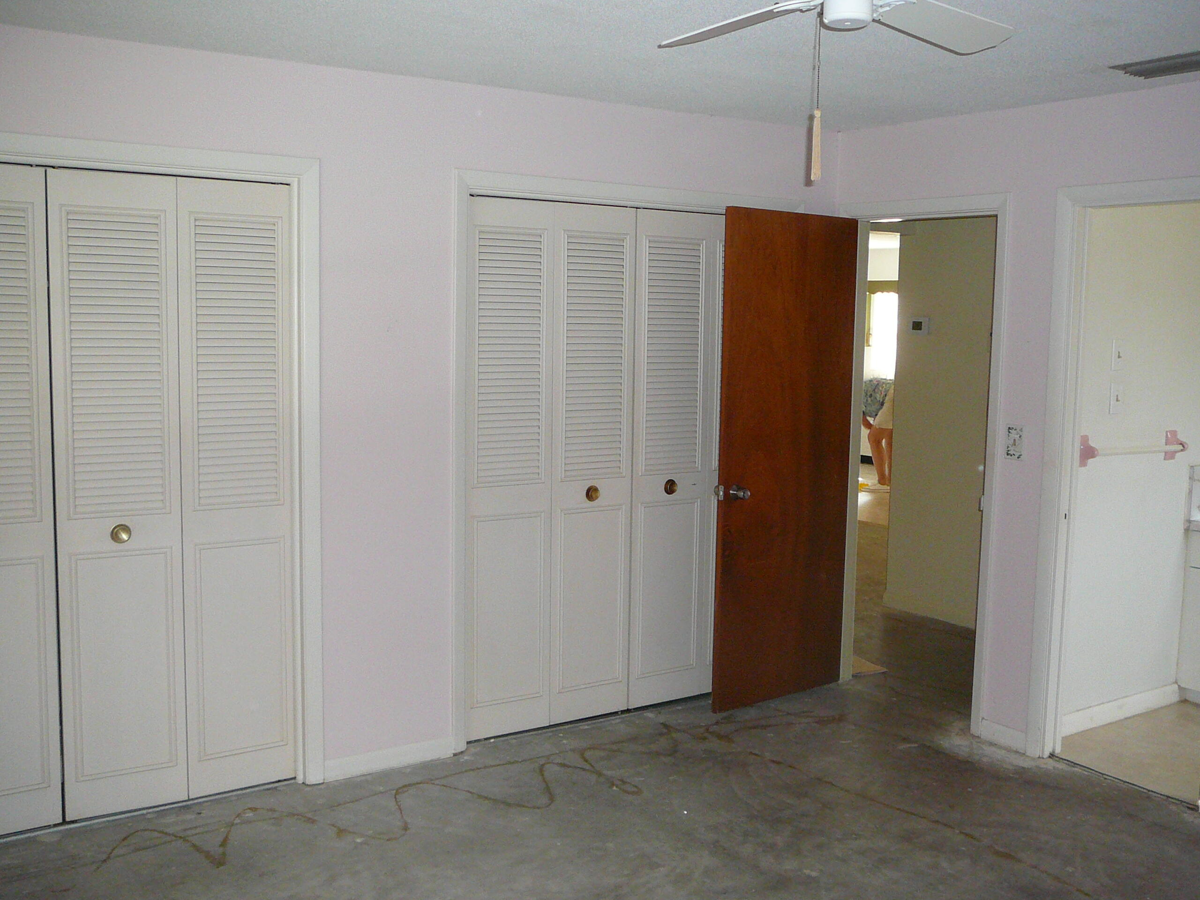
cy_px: 450
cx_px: 600
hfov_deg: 52.6
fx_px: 1213
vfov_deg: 40.7
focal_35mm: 35
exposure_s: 1/30
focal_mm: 5.2
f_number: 2.8
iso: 250
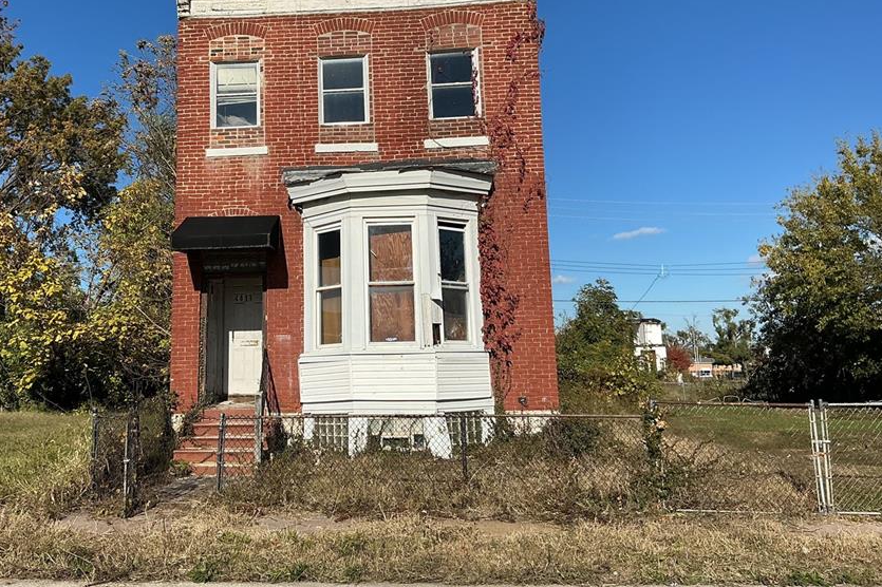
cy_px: 216
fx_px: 906
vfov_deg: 35.7
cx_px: 352
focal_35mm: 37
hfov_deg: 51.6
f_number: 1.8
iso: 25
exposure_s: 1/3125
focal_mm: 3
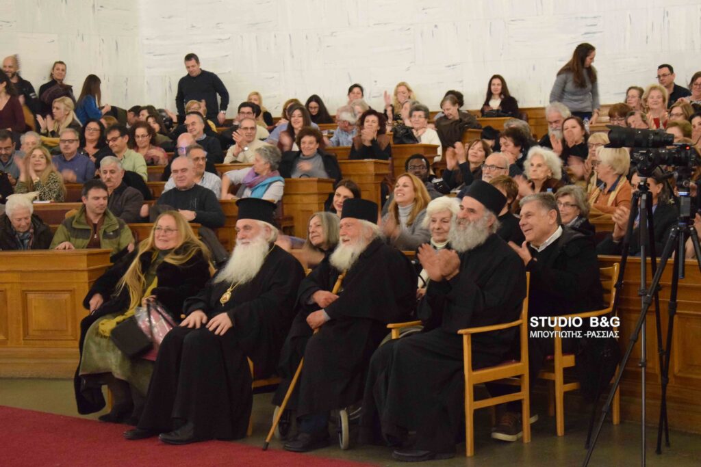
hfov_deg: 24.6
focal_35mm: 82
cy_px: 234
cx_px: 350
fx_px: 1607
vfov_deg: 16.6
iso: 6400
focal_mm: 55
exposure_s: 1/20
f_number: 5.6
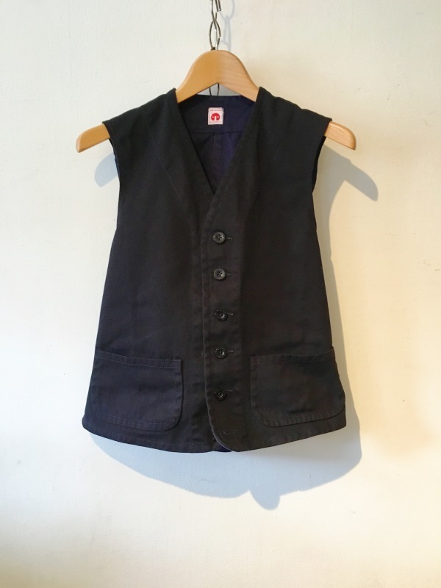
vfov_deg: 61.7
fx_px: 493
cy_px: 294
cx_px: 220
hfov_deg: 48.2
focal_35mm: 29
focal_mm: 4.15
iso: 160
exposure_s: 1/30
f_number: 2.2
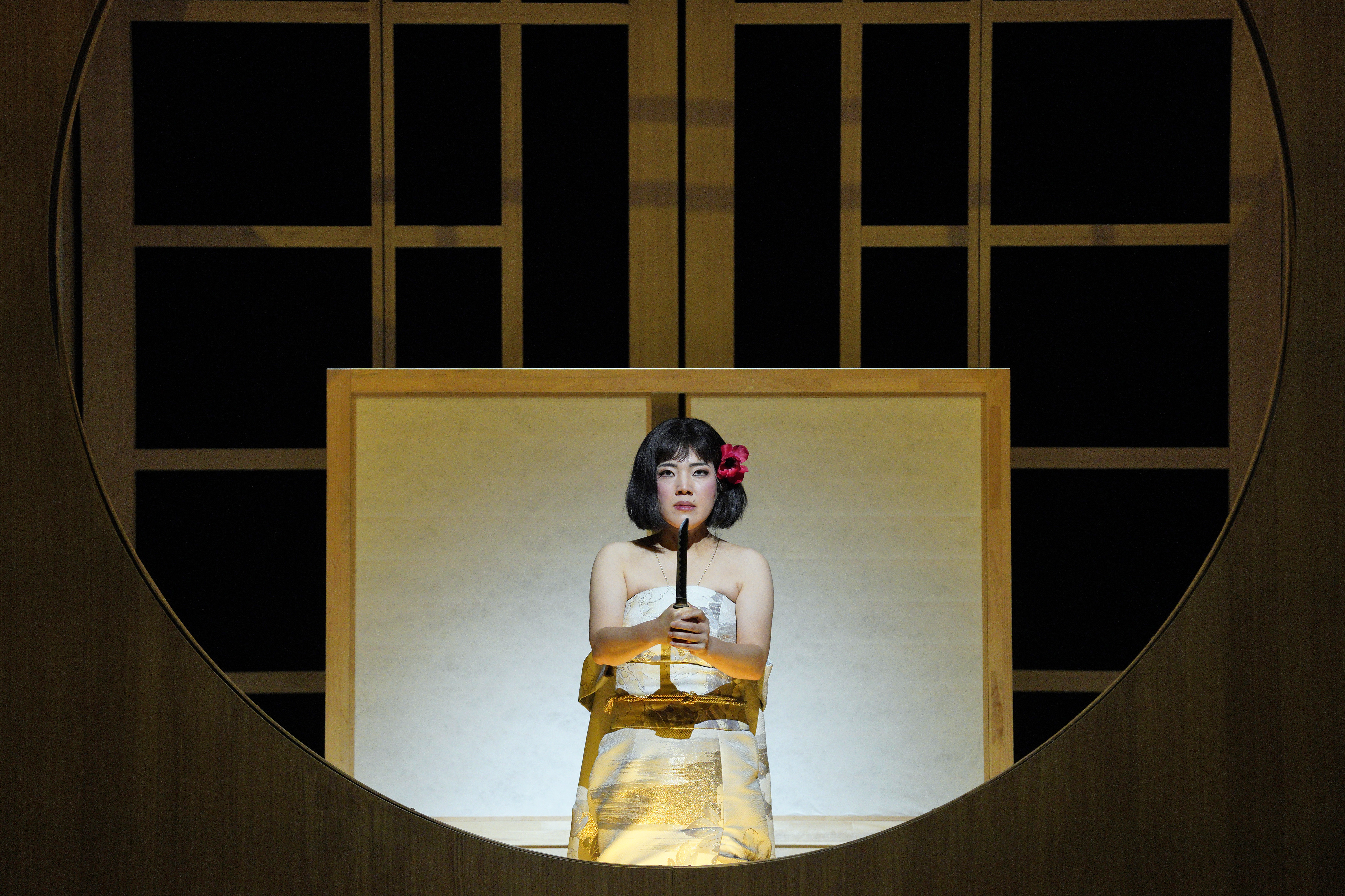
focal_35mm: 200
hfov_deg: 10.3
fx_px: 7472
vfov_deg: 6.9
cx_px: 672
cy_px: 448
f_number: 4
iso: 4000
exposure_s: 1/400
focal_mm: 200
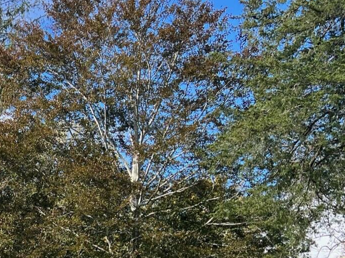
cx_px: -37
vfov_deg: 18.3
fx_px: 767
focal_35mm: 77
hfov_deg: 23.7
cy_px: 300
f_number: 1.5
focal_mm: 5.7
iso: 50
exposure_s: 1/949
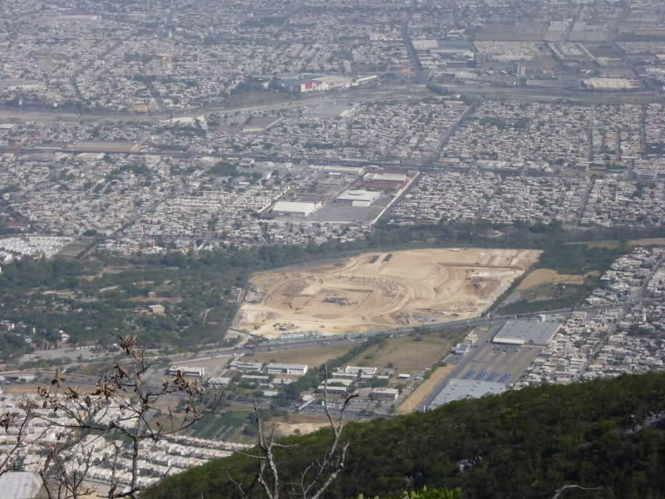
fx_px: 2152
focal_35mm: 112
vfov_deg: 13.2
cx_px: 332
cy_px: 250
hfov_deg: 17.6
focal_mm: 20
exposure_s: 1/320
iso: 100
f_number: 6.5
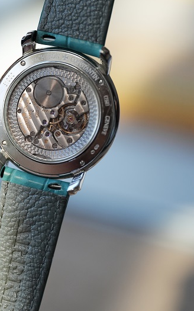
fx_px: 1210
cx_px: 56
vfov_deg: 14.6
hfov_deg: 9.2
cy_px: 118
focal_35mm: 143
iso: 1250
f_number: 2.8
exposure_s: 1/250
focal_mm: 105
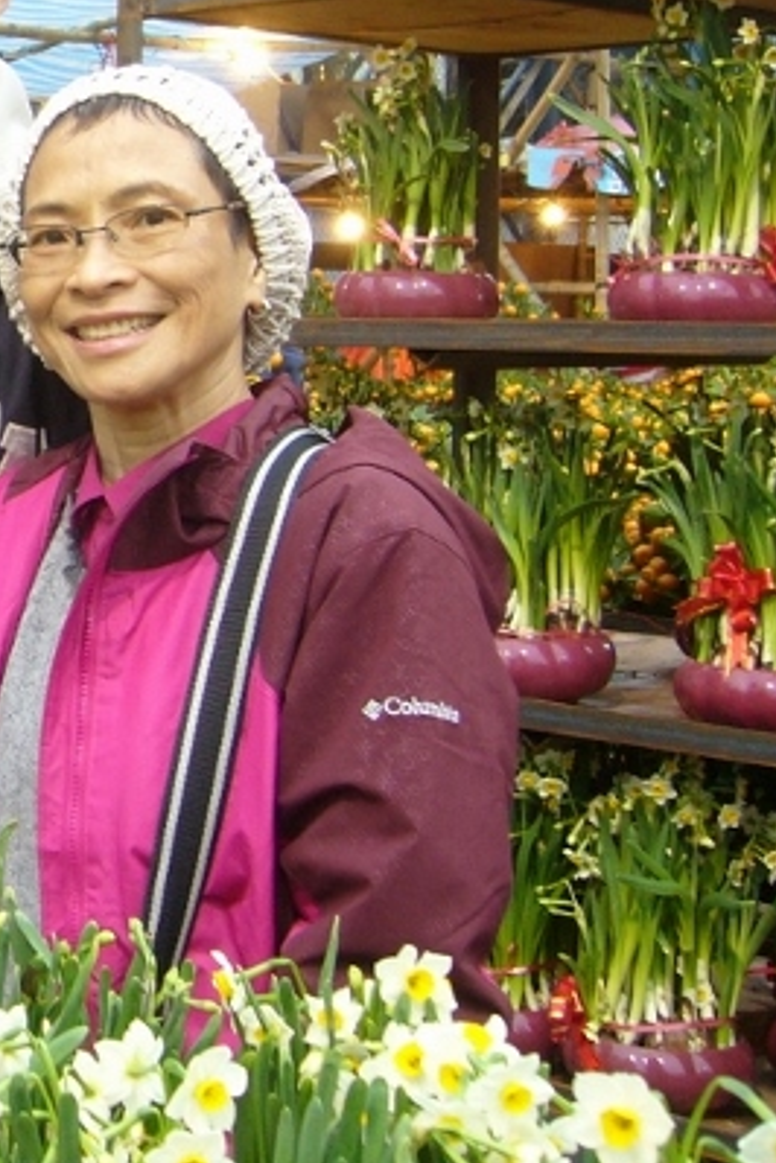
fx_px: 2360
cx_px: -353
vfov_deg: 27.4
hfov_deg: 17.1
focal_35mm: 73
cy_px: 329
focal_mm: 5.8
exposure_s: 1/13
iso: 100
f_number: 2.8
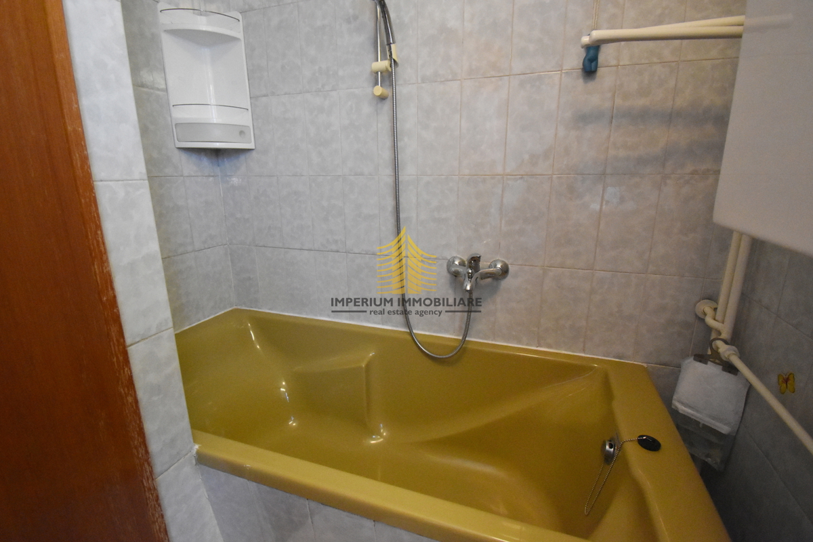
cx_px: 406
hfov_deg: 100.4
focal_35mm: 15
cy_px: 271
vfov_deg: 77.3
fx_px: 339
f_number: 4.5
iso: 3200
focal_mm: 10
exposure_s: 1/125
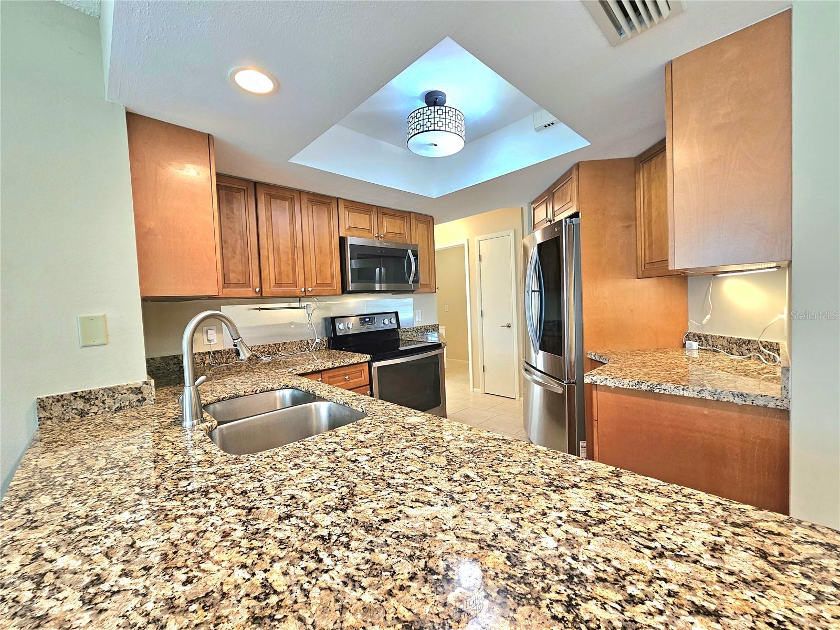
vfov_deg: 89.9
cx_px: 420
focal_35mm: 13
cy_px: 315
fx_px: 315
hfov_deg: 106.2
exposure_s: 1/60.2
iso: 250
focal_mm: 2.2
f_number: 2.2
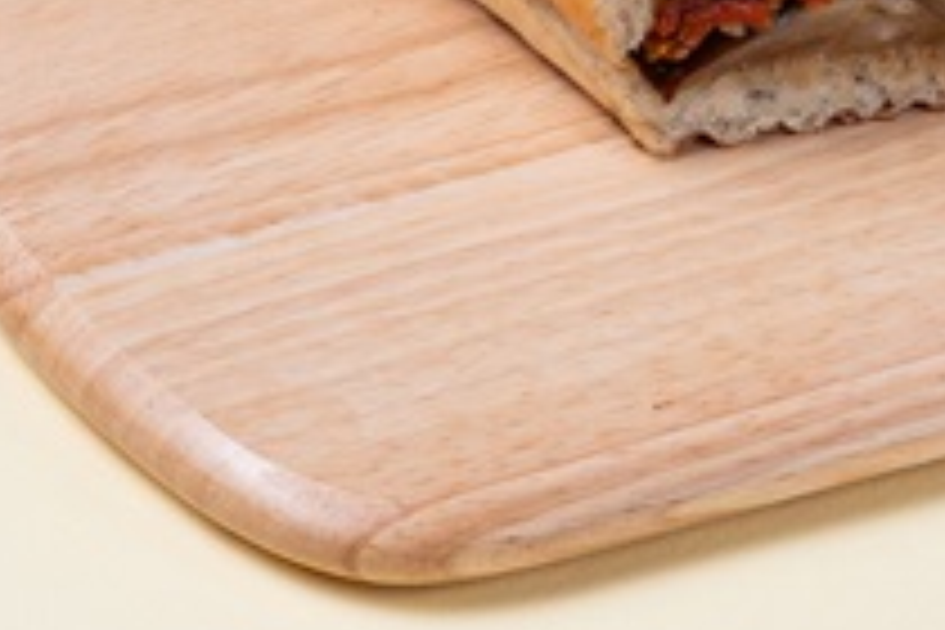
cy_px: -338
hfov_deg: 4.2
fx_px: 12993
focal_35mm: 495
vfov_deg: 2.8
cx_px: 1091
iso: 125
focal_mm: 70
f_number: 11
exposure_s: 1/125
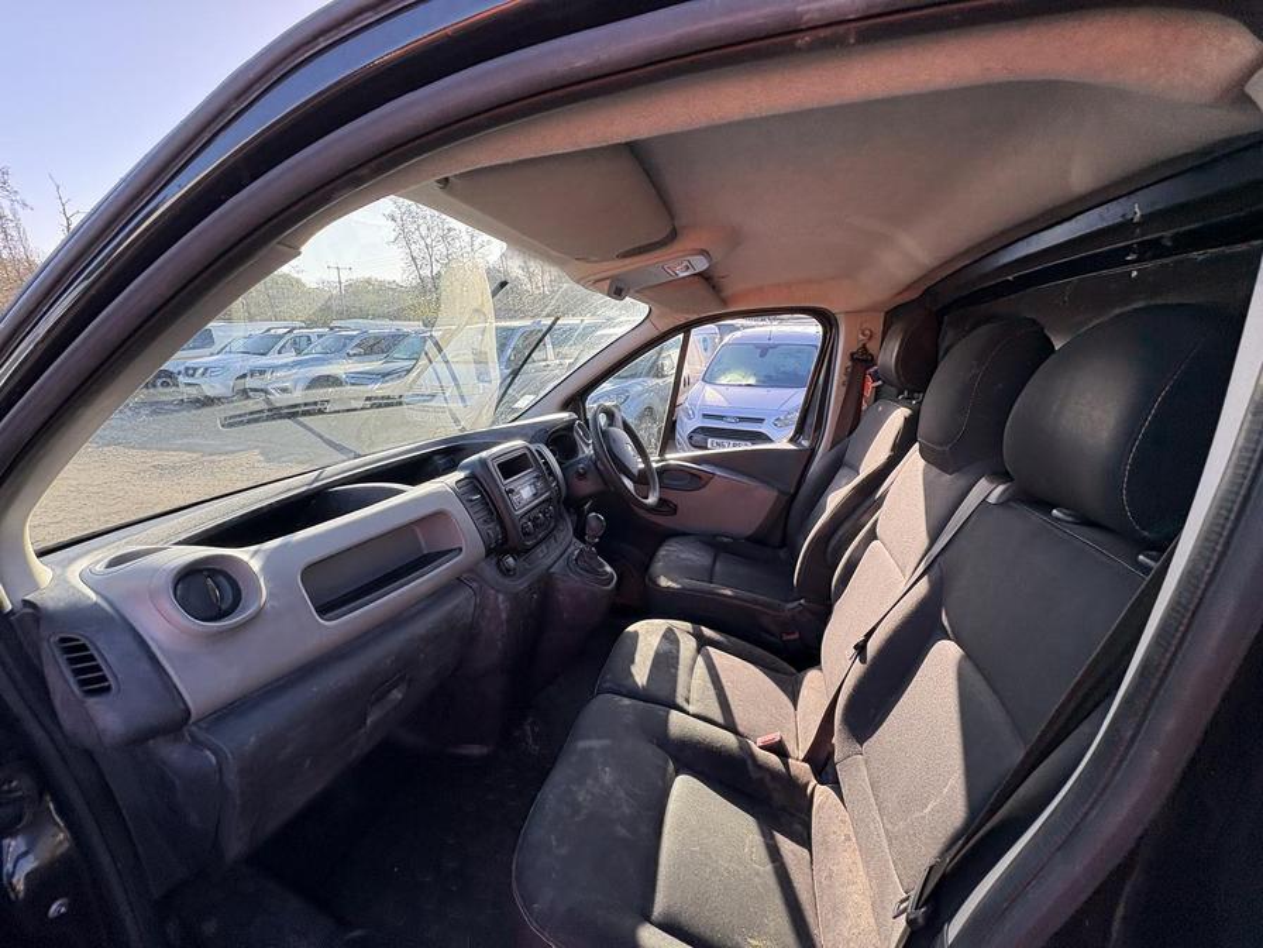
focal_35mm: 14
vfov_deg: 85.7
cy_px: 474
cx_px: 632
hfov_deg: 102.1
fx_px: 511
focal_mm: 2.22
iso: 50
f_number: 2.2
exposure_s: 1/193
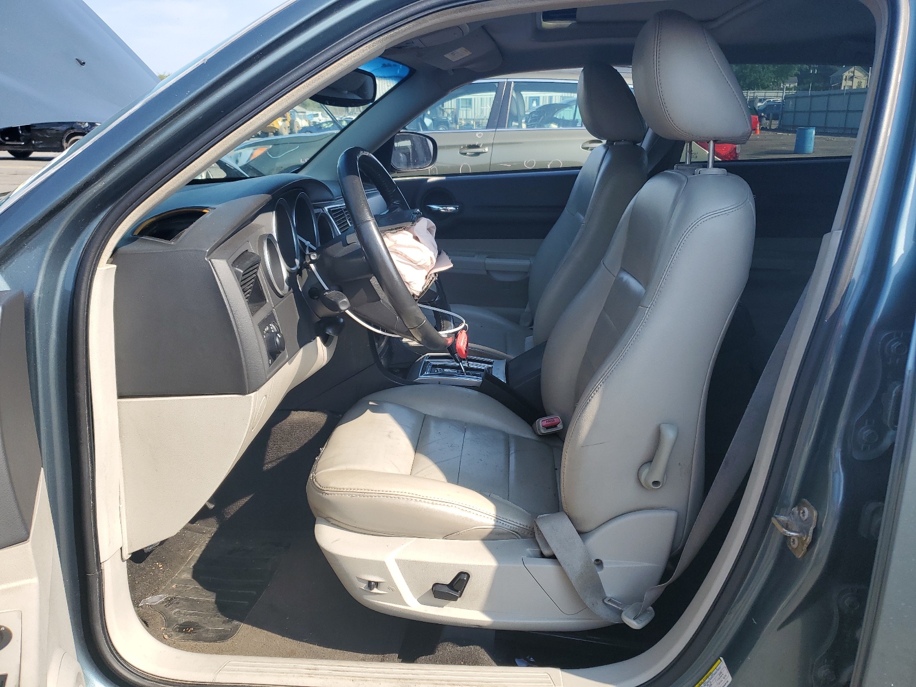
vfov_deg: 53.1
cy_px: 344
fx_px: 688
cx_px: 458
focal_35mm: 26
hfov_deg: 67.3
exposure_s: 1/1429
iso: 50
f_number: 1.5
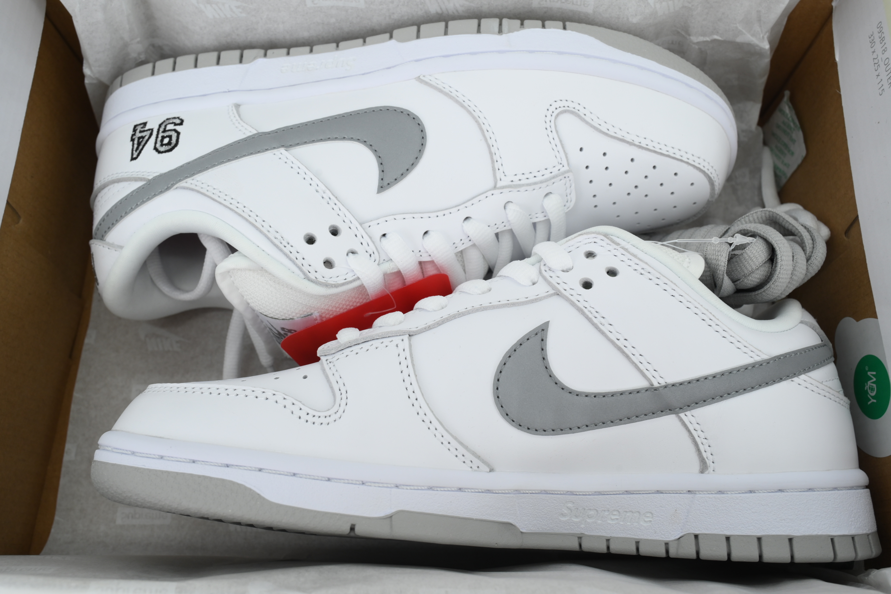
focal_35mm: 30
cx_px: 446
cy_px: 297
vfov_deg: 43.0
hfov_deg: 61.1
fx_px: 755
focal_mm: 30.5
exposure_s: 1/100
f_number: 10
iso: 400
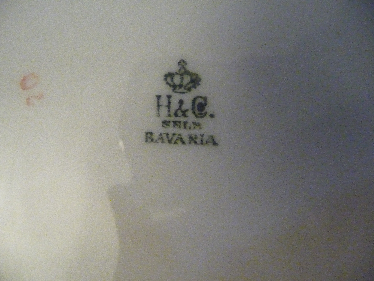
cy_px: 140
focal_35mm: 28
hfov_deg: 63.4
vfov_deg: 49.7
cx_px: 187
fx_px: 303
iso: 1600
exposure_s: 1/125
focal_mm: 4.7
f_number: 3.3
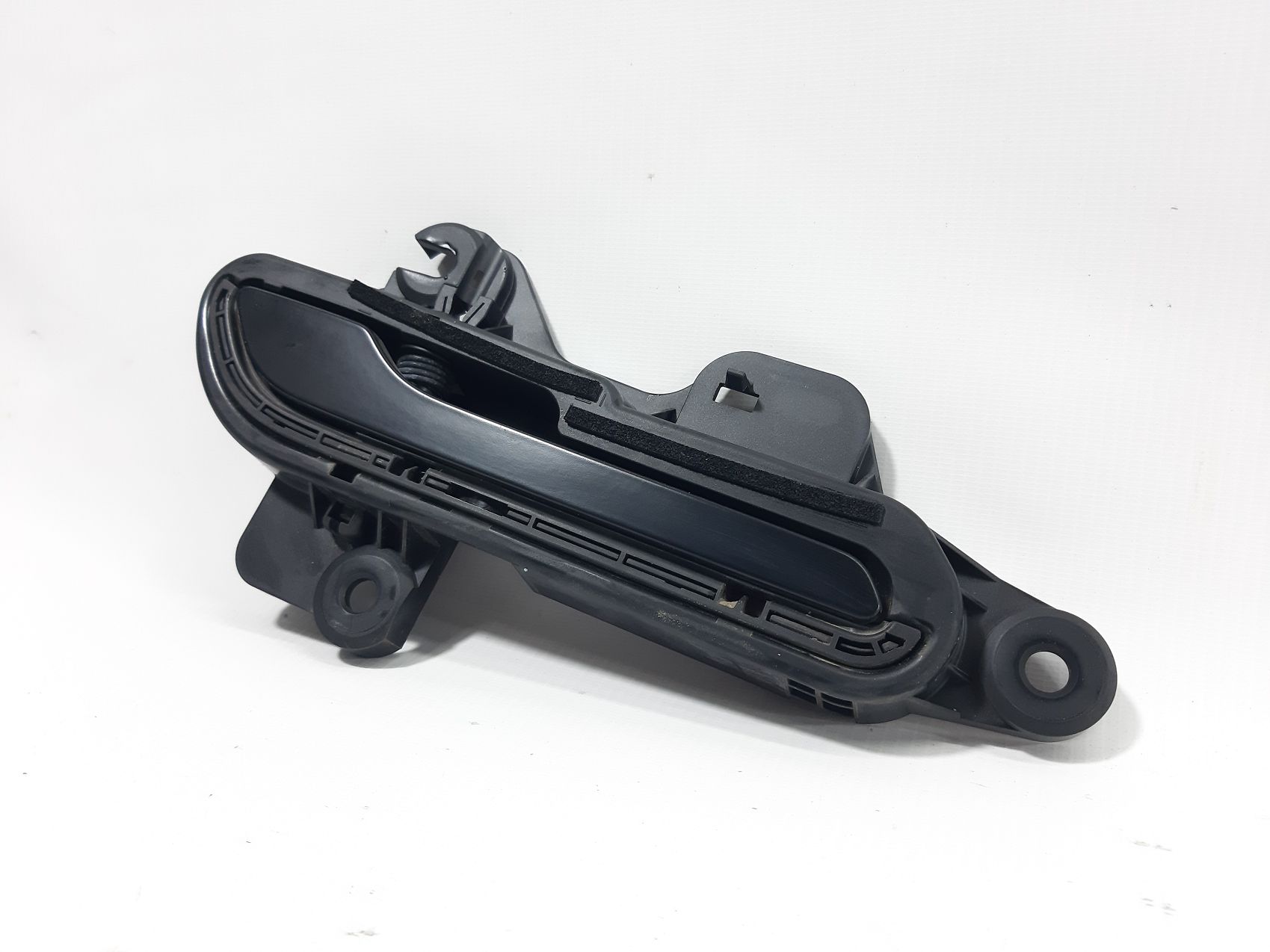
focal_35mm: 27
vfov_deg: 51.3
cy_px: 476
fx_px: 991
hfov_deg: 65.3
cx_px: 635
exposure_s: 1/50
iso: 80
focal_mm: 3.93
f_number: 1.7
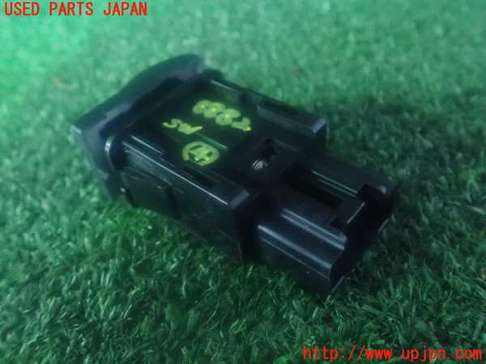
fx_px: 421
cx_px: 243
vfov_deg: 46.8
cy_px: 182
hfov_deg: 60.0
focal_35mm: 30
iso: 1600
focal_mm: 5.5
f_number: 2.3
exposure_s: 1/13
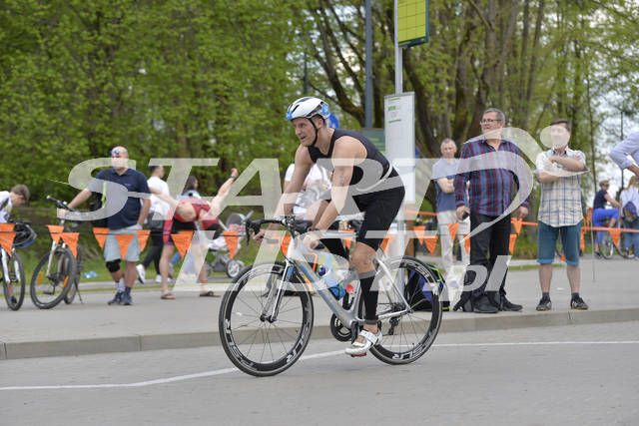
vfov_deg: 14.9
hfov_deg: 22.1
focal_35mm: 92
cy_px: 213
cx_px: 320
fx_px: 1633
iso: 400
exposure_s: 1/2000
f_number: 4
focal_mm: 92
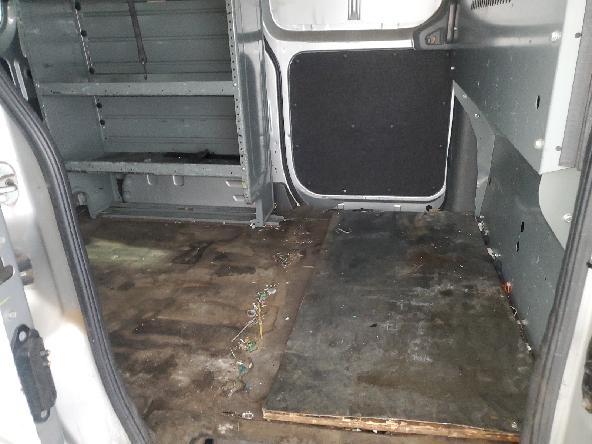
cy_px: 222
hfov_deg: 67.3
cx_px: 296
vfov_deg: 53.1
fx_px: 445
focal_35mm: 26
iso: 289
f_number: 1.5
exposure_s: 1/15
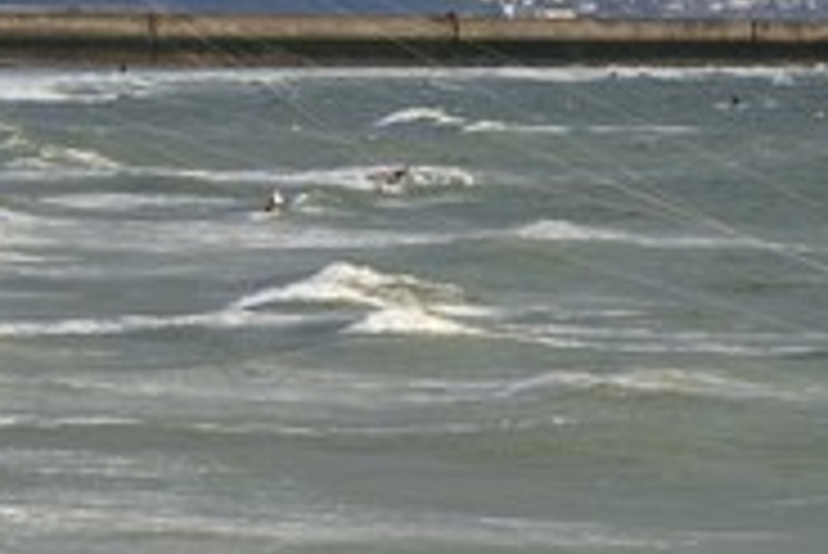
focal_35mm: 422
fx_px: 9713
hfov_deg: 4.9
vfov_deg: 3.3
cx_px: 670
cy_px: 149
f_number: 6.3
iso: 200
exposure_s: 1/250
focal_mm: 185
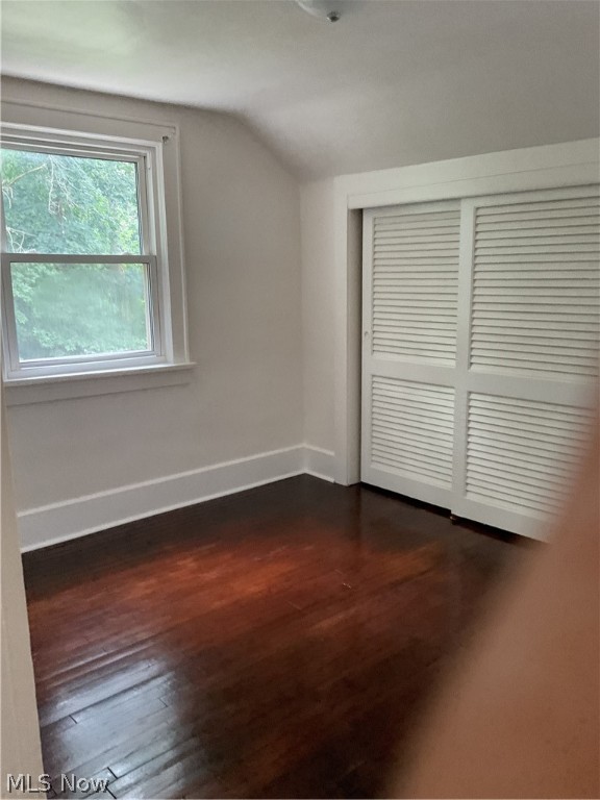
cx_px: 300
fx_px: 670
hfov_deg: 48.2
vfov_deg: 61.7
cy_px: 400
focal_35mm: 29
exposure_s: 1/60
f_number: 1.8
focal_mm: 3
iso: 250
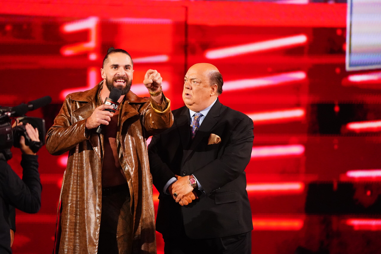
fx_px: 2117
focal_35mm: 200
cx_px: 190
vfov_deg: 6.9
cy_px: 127
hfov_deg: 10.3
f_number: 2.8
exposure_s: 1/800
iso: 8000
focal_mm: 200
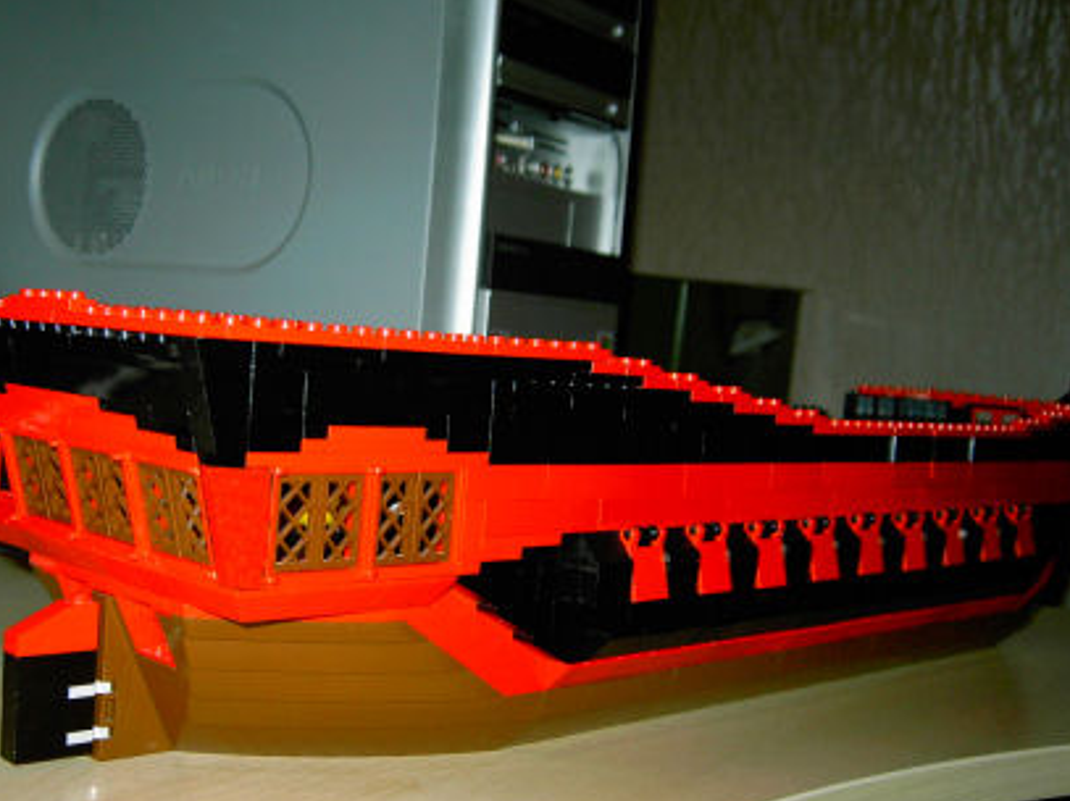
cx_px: 407
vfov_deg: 32.8
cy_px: 478
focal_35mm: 44
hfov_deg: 42.7
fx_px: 1360
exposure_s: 1/50
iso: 100
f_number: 2.8
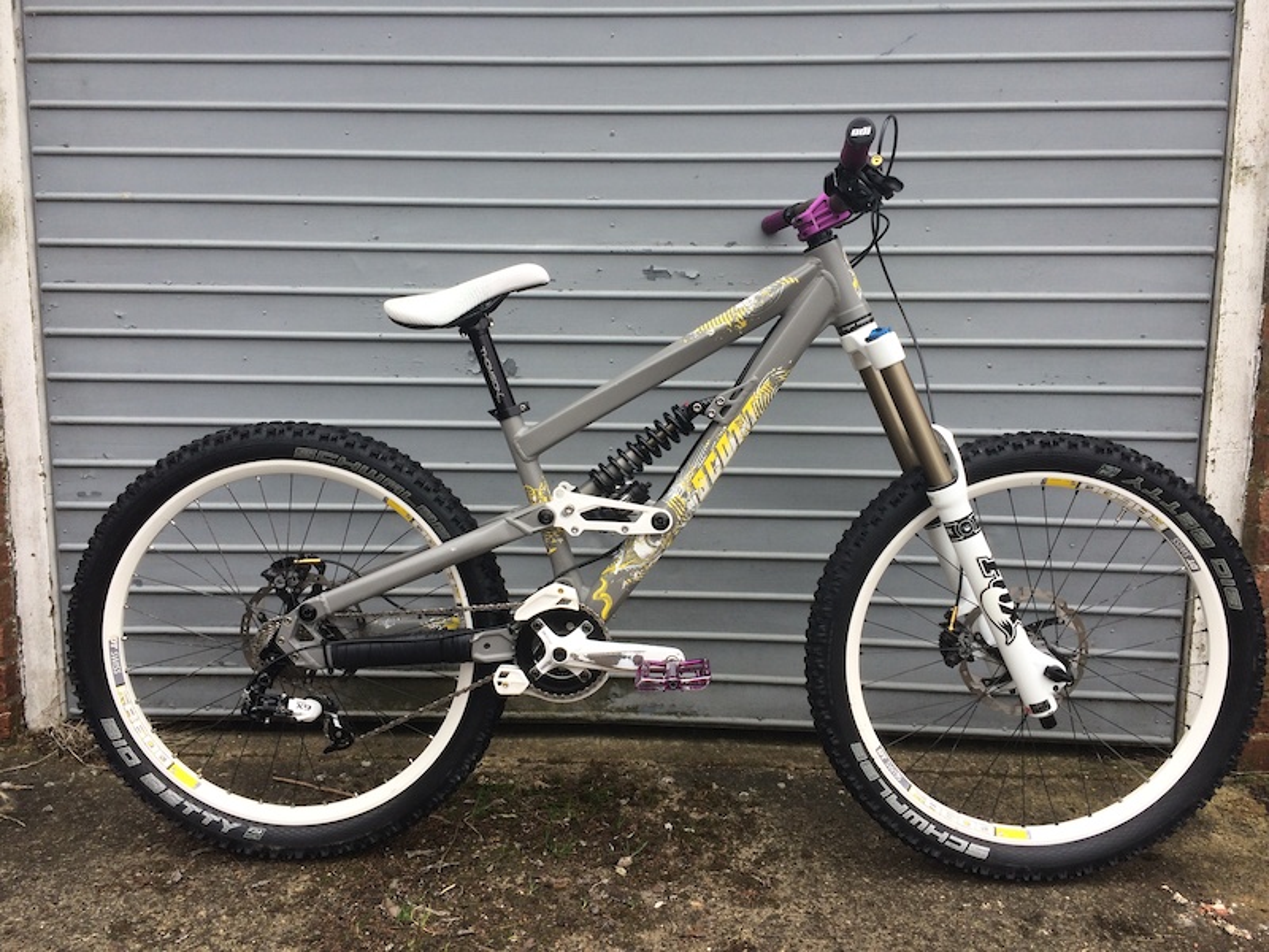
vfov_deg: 48.2
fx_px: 1063
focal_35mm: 29
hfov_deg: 61.7
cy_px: 476
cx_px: 634
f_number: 2.2
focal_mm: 4.15
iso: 32
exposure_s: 1/387
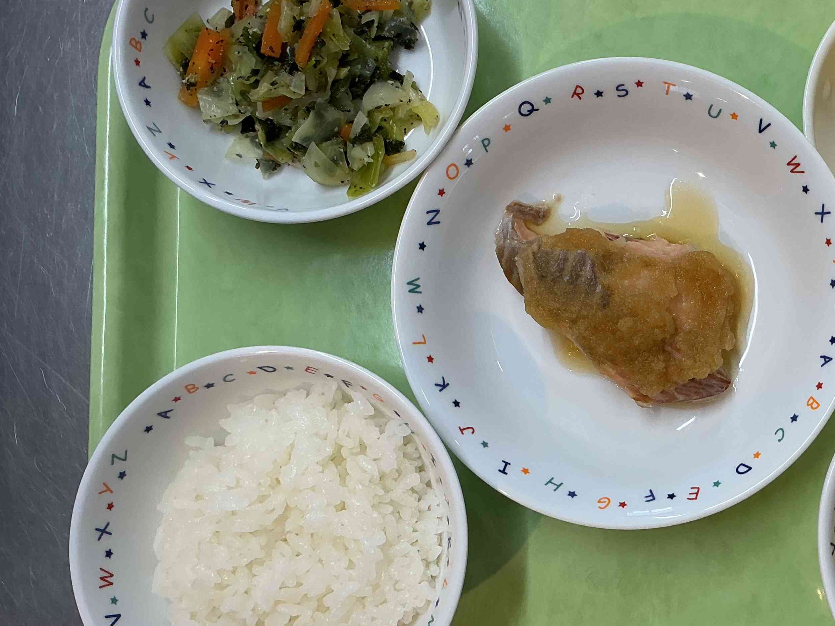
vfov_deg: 30.9
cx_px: 667
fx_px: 1134
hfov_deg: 38.9
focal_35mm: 47
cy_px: 336
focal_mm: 3
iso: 50
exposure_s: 1/120
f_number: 1.8
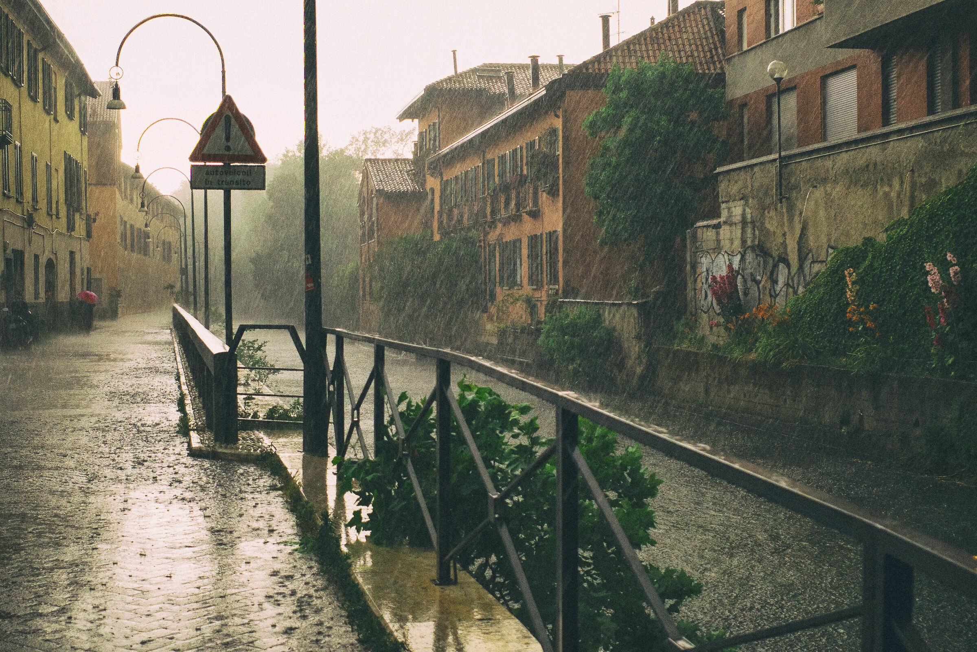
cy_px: 326
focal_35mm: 50
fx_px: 1357
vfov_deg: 27.0
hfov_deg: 39.6
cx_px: 488
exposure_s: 1/125
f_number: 2.8
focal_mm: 18.3
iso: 500
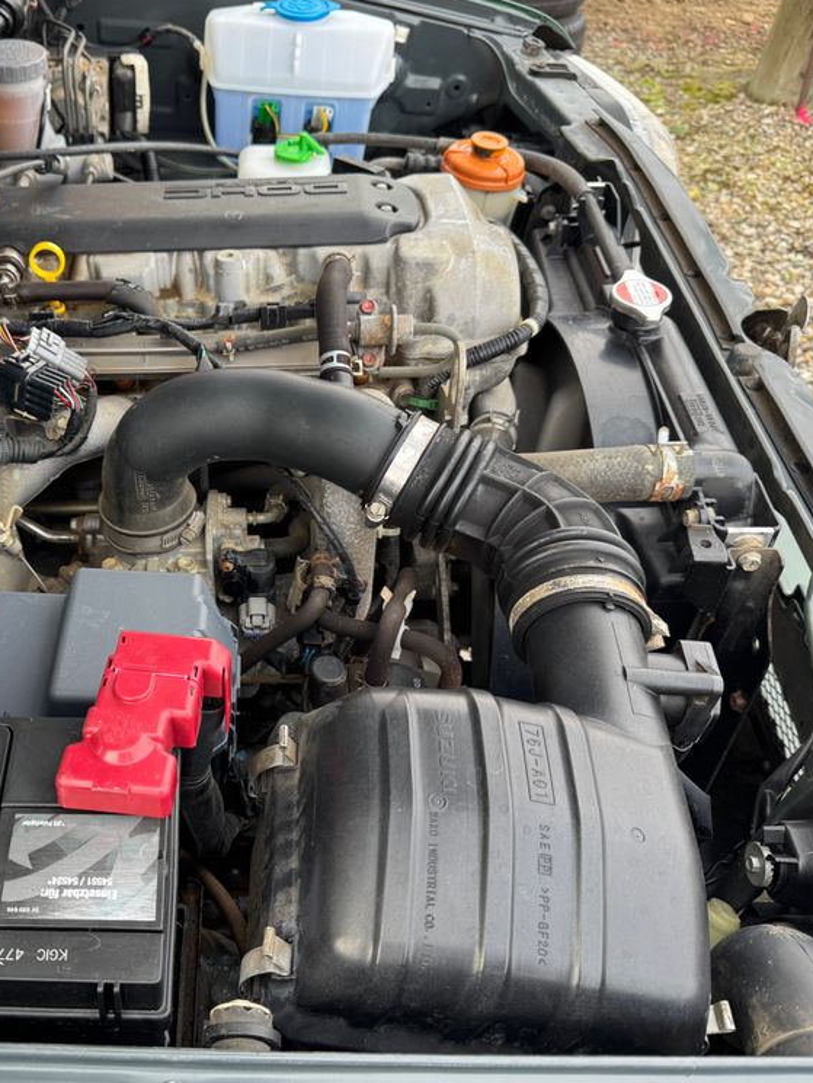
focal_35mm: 33
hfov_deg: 41.8
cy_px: 548
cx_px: 217
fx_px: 1033
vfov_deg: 55.3
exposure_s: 1/121
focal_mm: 6.76
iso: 64
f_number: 1.78
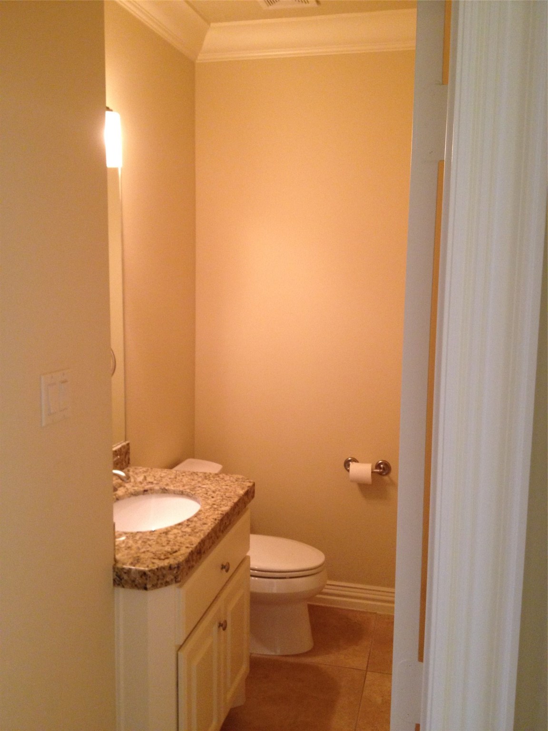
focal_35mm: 35
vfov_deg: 52.6
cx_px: 274
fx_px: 739
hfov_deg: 40.7
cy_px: 366
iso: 160
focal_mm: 4.28
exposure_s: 1/20
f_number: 2.4
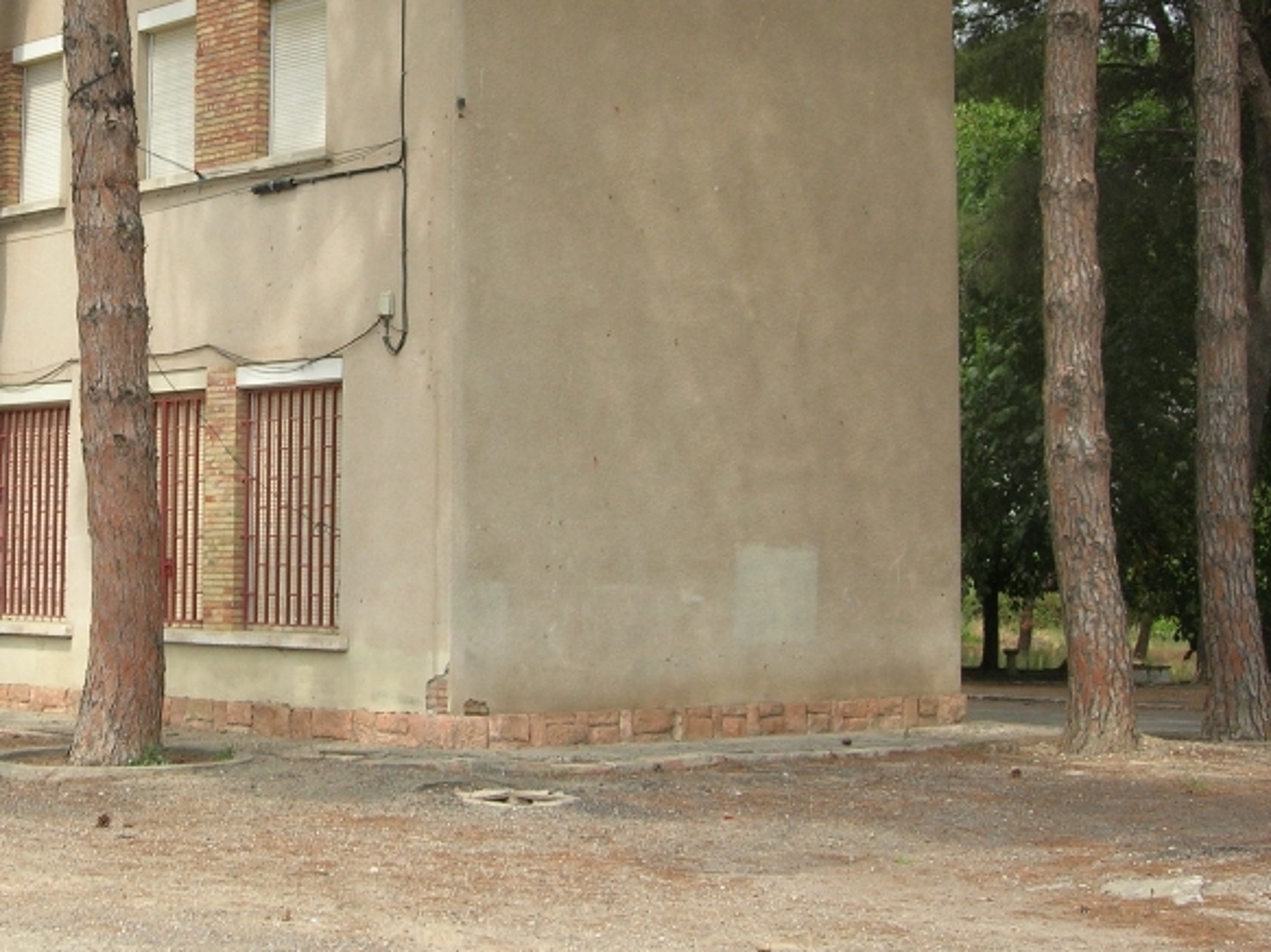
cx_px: 246
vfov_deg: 22.1
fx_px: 2422
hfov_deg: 28.7
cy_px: 295
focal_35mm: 66
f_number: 4.8
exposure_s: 1/205
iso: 64
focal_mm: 7.8
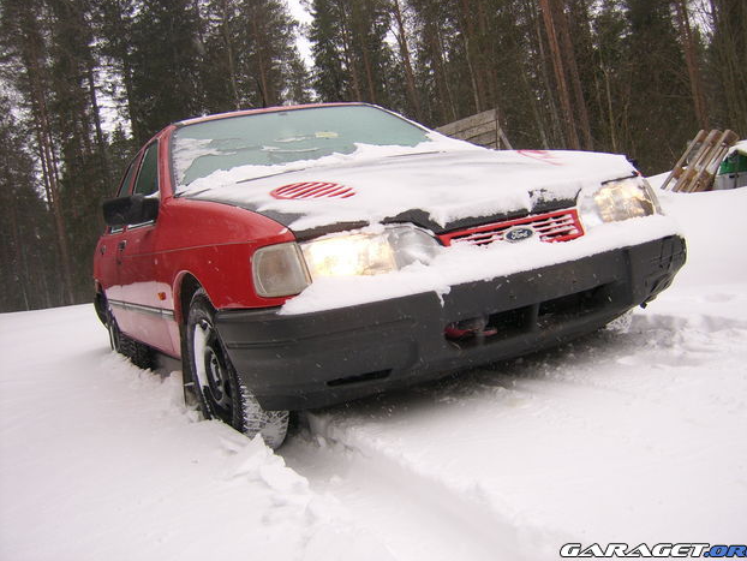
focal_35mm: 36
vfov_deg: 39.7
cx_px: 382
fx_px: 777
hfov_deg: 51.3
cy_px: 274
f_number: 2.8
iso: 50
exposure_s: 1/250
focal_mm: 5.95
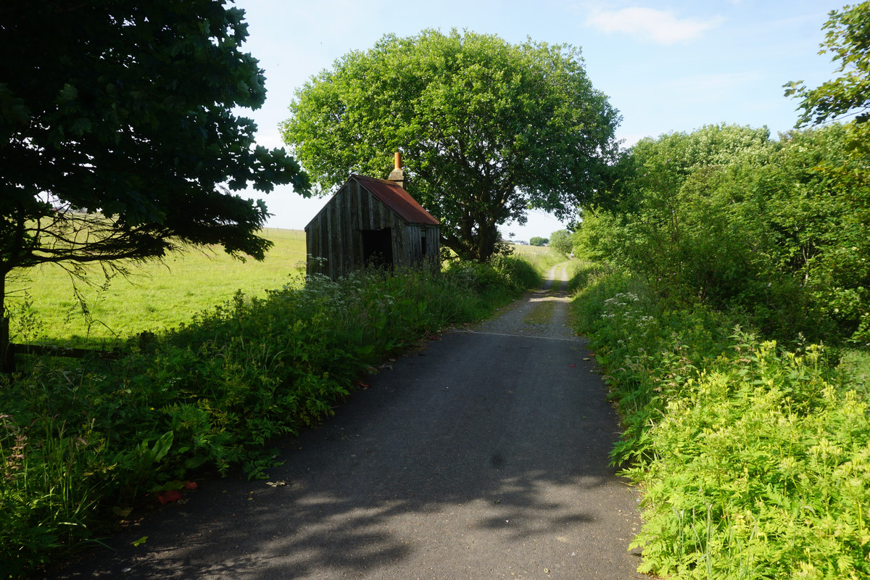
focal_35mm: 24
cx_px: 435
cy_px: 290
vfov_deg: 53.1
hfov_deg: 73.7
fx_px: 580
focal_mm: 16
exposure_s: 1/80
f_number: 8
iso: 100
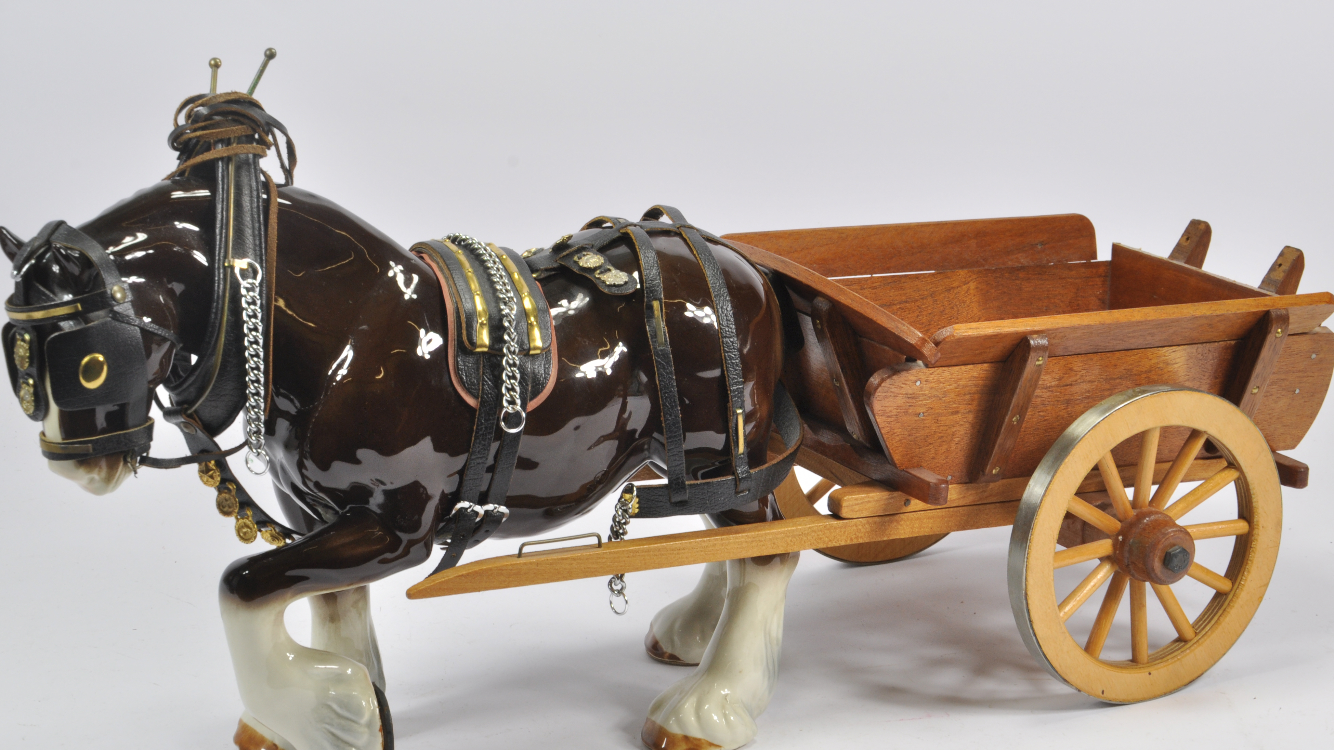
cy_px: 411
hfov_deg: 20.0
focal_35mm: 107
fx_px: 3785
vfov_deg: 11.3
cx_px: 695
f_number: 22
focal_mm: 62
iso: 250
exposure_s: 1/13
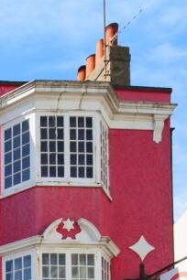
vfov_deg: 31.4
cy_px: 303
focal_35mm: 57
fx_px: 444
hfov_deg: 18.4
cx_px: -154
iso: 640
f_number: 9
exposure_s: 1/800
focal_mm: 17
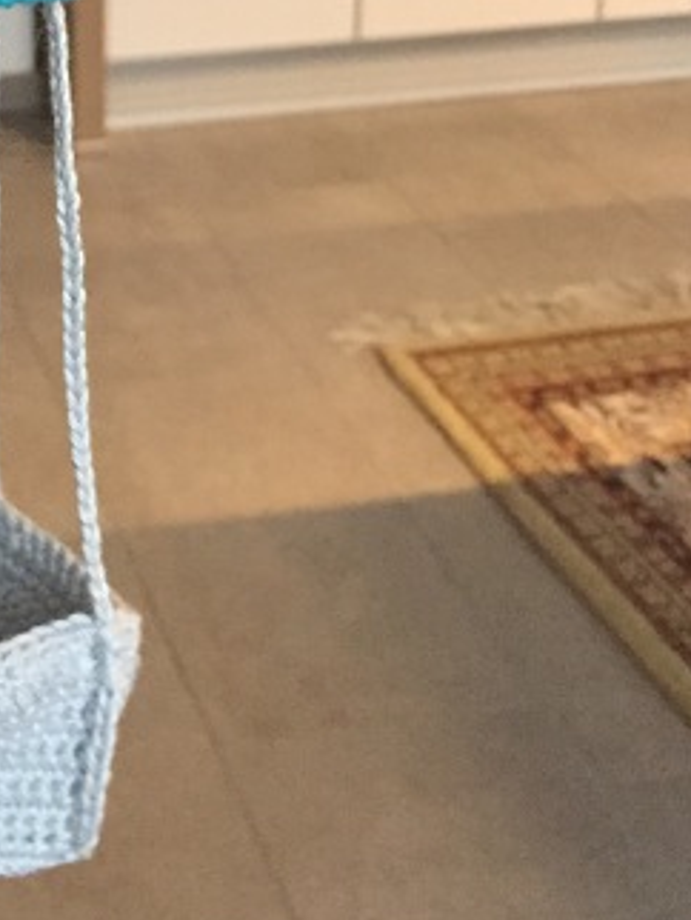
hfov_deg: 19.9
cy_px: -97
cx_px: 6
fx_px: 1914
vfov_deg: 25.1
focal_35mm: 72
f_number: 2.2
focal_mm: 4.15
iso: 320
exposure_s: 1/25
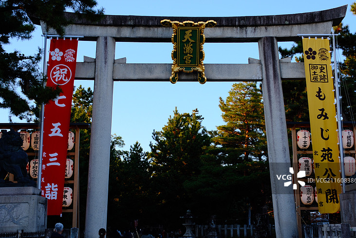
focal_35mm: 48
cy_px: 118
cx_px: 183
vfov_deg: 28.1
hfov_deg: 41.1
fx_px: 475
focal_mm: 29
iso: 125
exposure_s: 1/170
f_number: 3.2
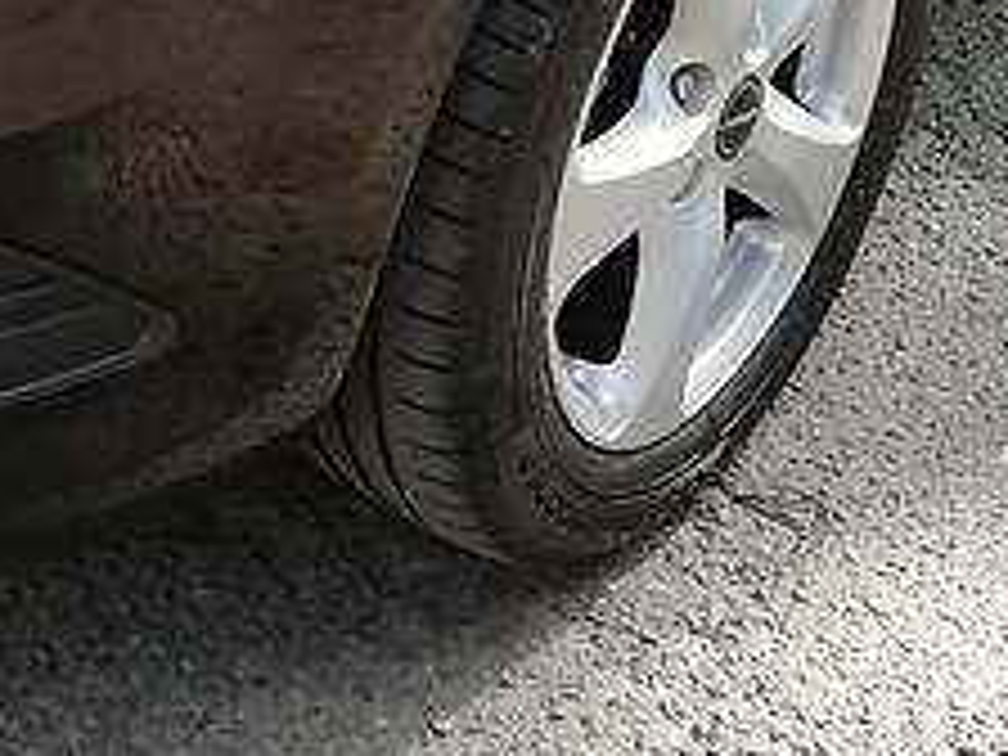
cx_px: 279
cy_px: -468
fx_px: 2708
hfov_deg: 20.9
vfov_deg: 14.5
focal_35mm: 93
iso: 50
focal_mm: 3.5
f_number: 2.2
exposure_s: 1/268
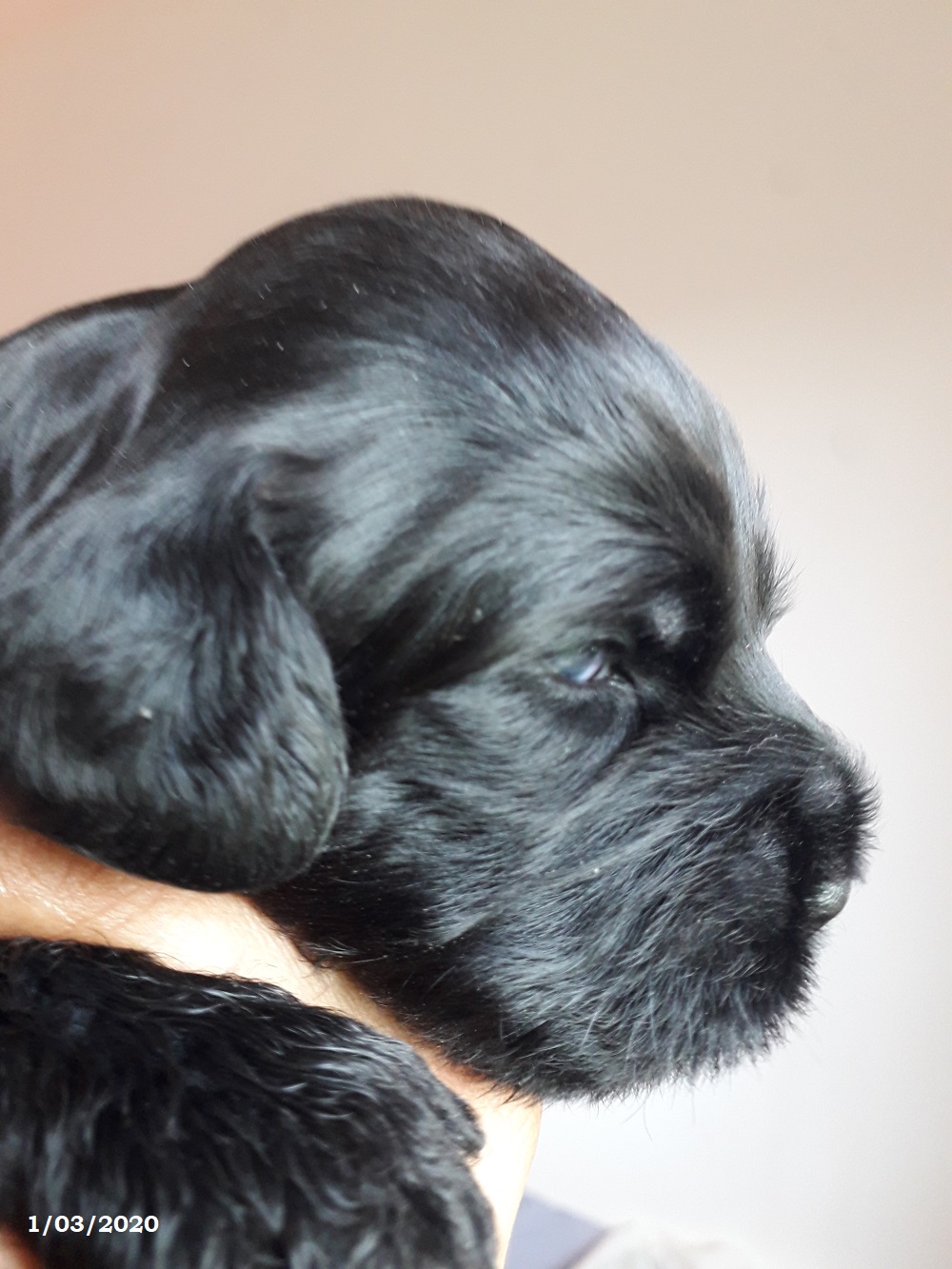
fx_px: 990
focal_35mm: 27
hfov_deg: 51.4
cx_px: 476
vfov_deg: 65.3
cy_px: 634
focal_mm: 3.6
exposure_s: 1/25
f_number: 1.9
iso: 160
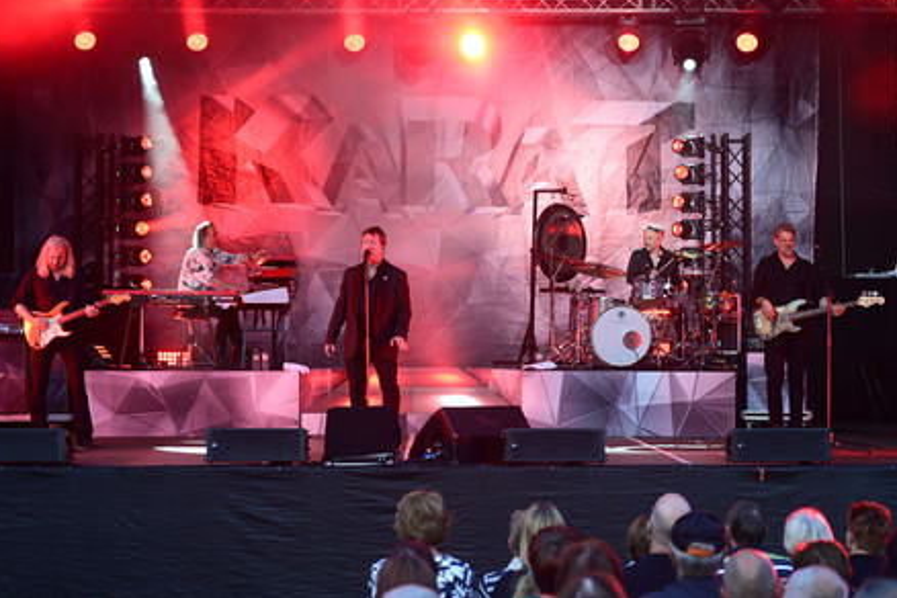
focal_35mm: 72
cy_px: 293
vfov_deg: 18.9
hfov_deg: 28.1
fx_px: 1794
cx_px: 445
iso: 560
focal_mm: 70
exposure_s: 1/320
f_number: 3.5
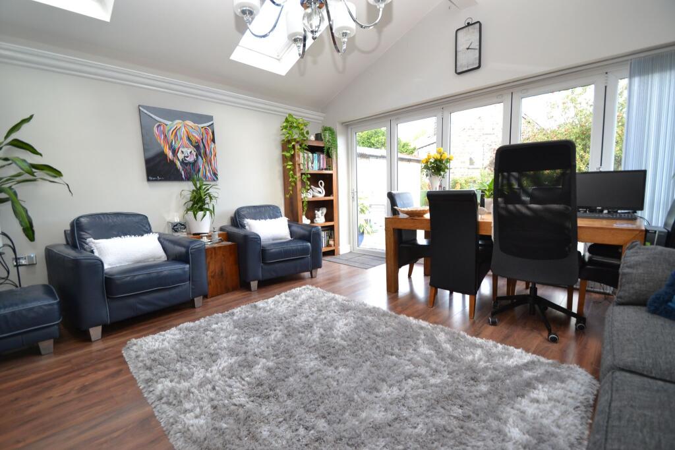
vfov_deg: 77.3
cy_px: 225
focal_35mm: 15
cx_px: 338
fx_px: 281
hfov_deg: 100.4
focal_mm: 10
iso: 400
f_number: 4
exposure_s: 1/60
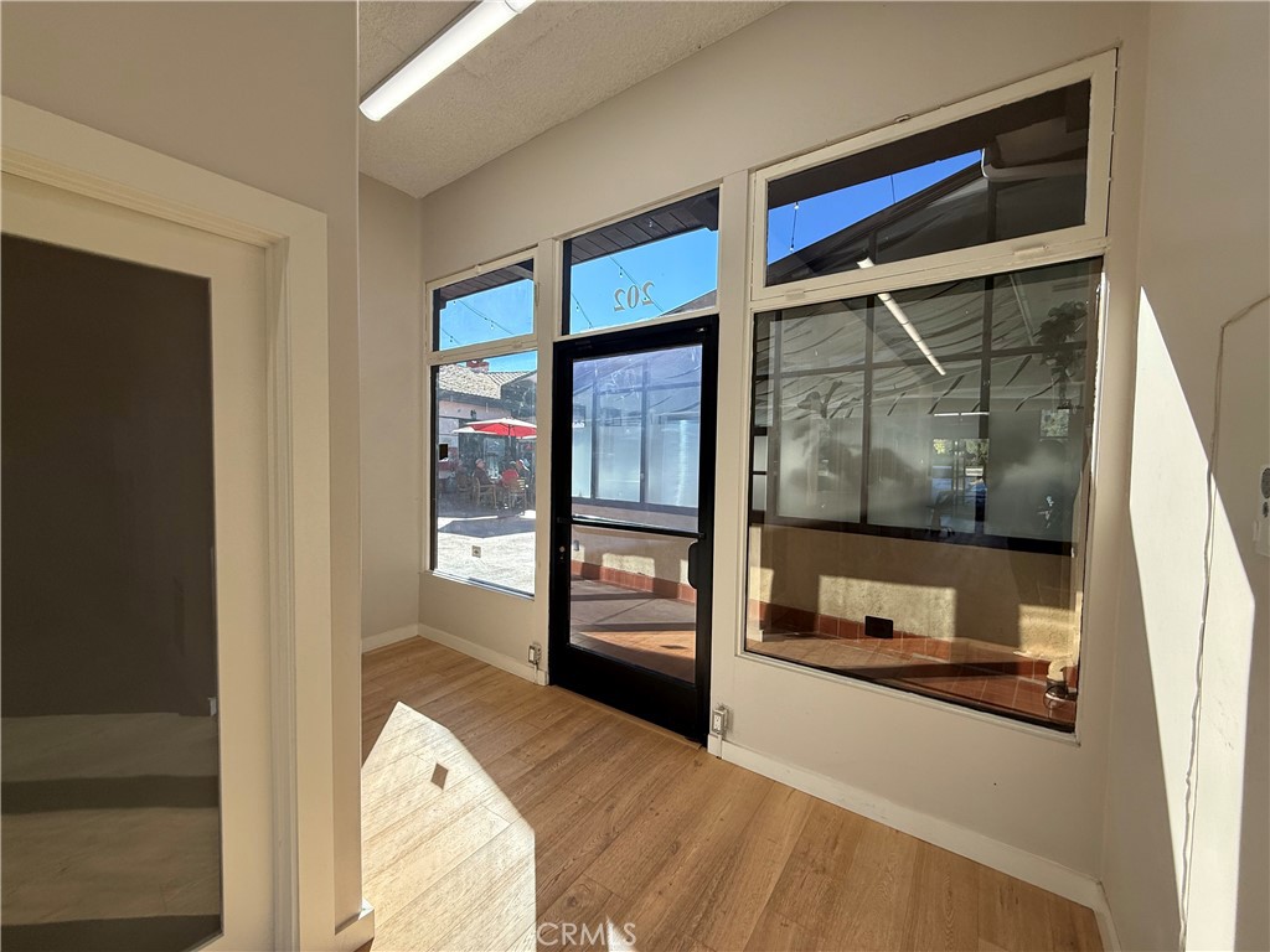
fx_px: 514
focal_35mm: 14
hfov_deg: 102.1
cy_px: 476
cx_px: 635
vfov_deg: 85.7
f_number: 2.2
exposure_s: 1/191
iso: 64
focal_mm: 2.22
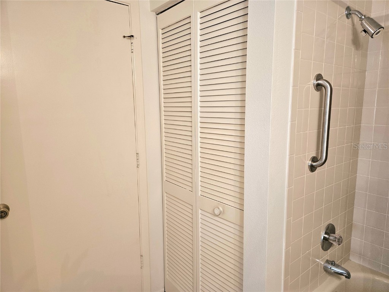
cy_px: 146
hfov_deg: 73.9
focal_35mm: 23
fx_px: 258
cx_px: 194
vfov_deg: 58.9
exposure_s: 1/120
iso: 250
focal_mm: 5.4
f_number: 1.8
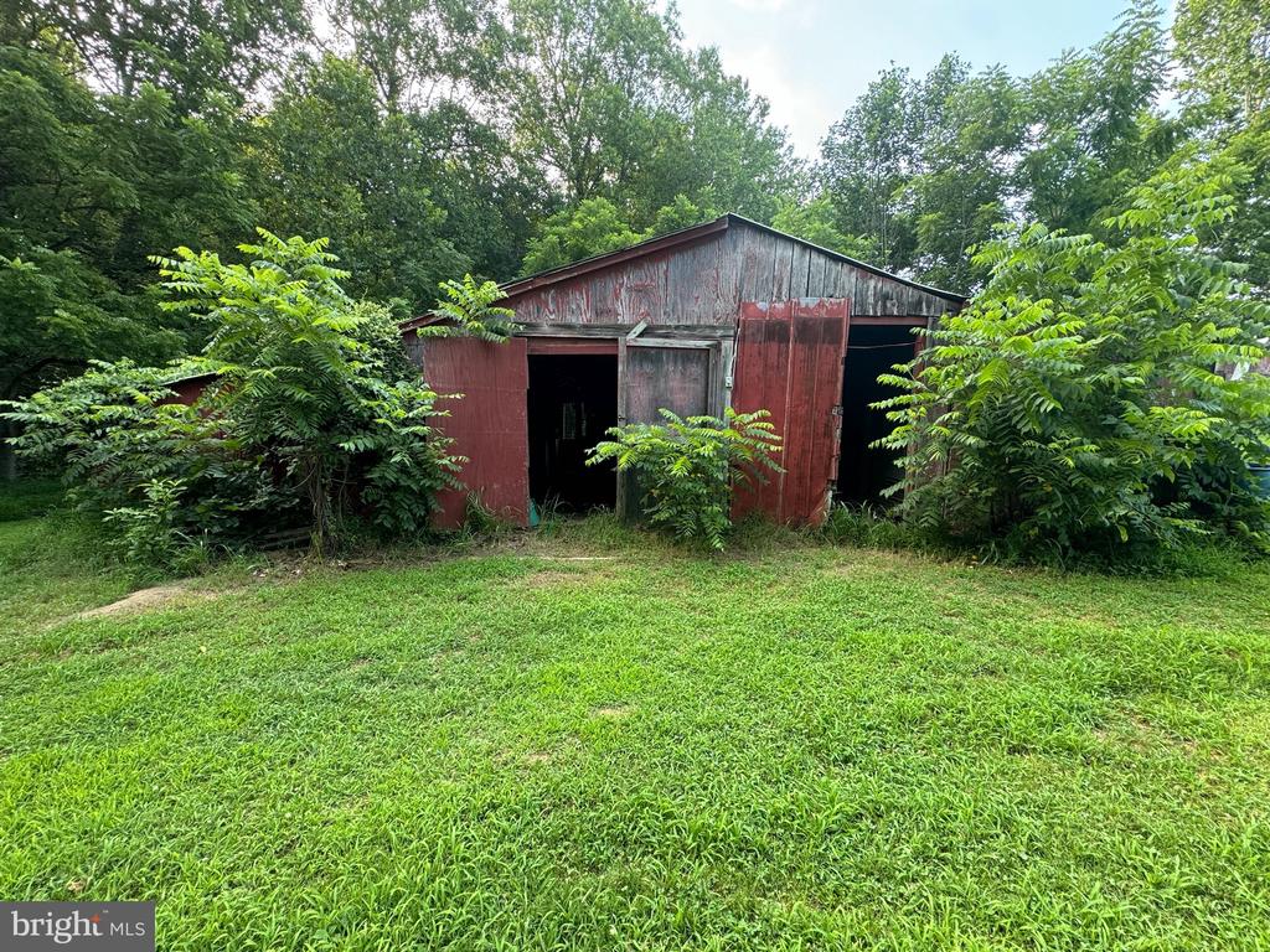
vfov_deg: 85.7
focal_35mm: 14
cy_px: 476
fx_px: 514
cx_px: 635
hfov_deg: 102.1
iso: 100
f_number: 2.2
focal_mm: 2.22
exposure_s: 1/99
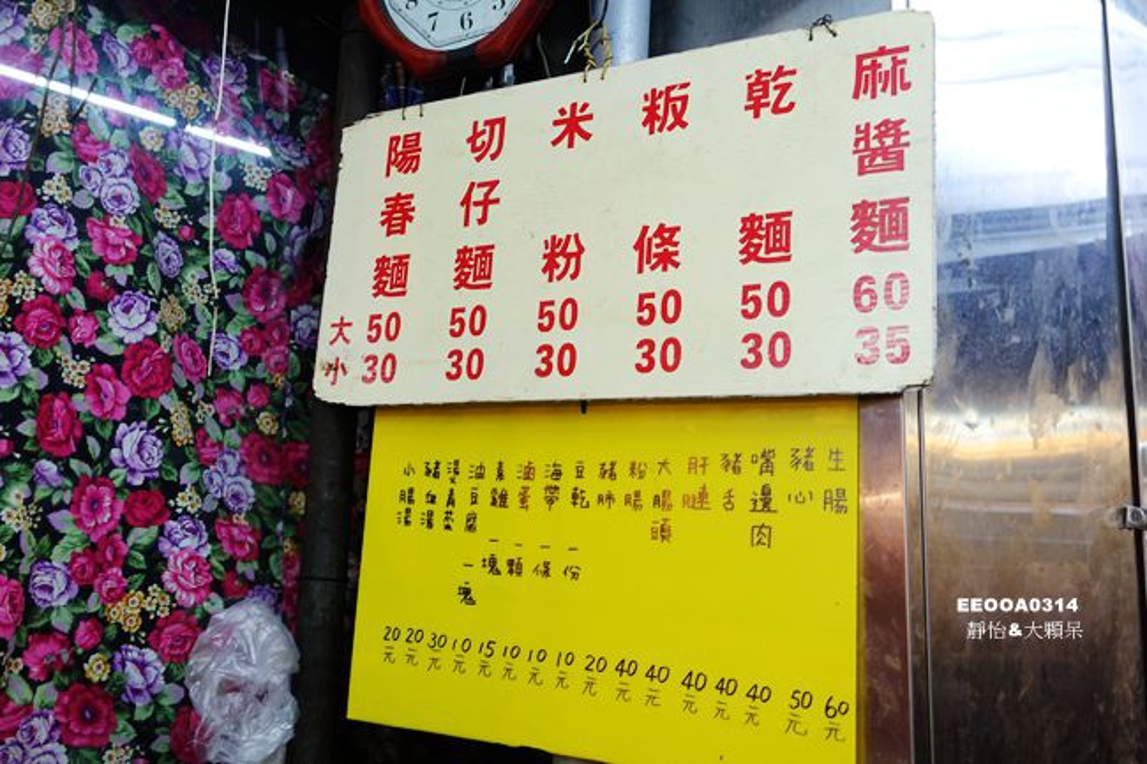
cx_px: 574
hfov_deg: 60.3
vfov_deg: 42.3
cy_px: 382
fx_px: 987
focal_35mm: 31
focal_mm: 11.22
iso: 500
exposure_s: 1/40
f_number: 2.5
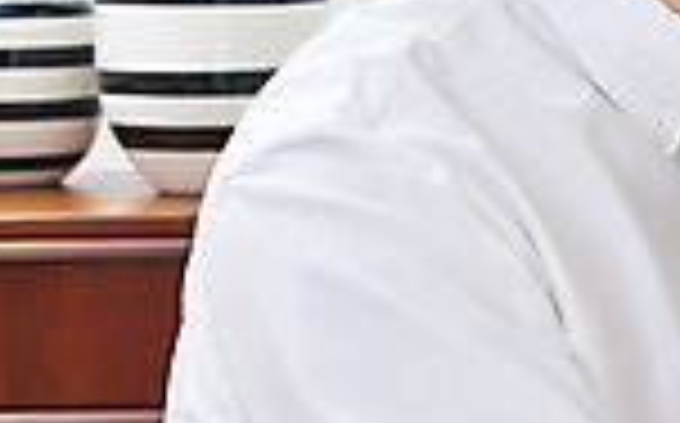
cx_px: 952
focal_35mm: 194
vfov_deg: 6.7
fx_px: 3591
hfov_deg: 10.5
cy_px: 148
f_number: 5.6
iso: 200
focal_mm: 48
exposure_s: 1/125
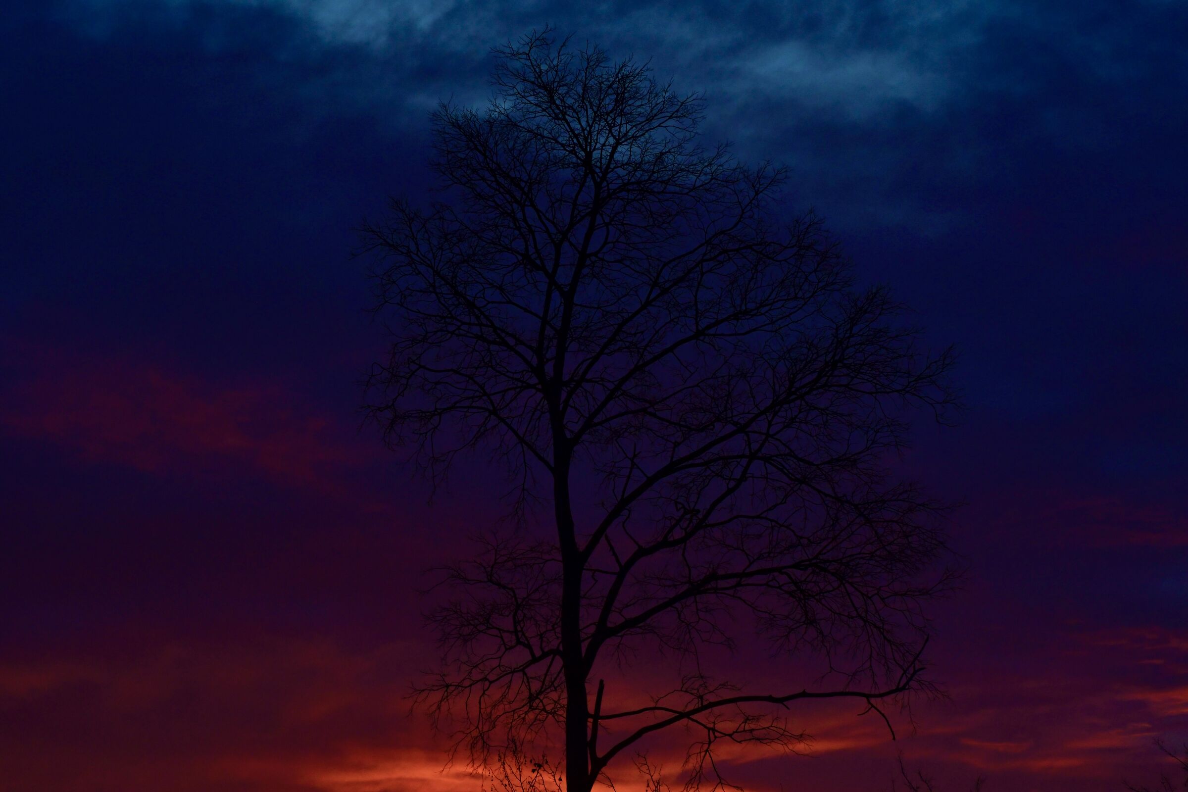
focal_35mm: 75
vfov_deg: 18.2
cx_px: 594
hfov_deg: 27.0
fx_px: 2475
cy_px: 396
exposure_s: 1/250
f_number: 5.6
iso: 640
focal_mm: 50
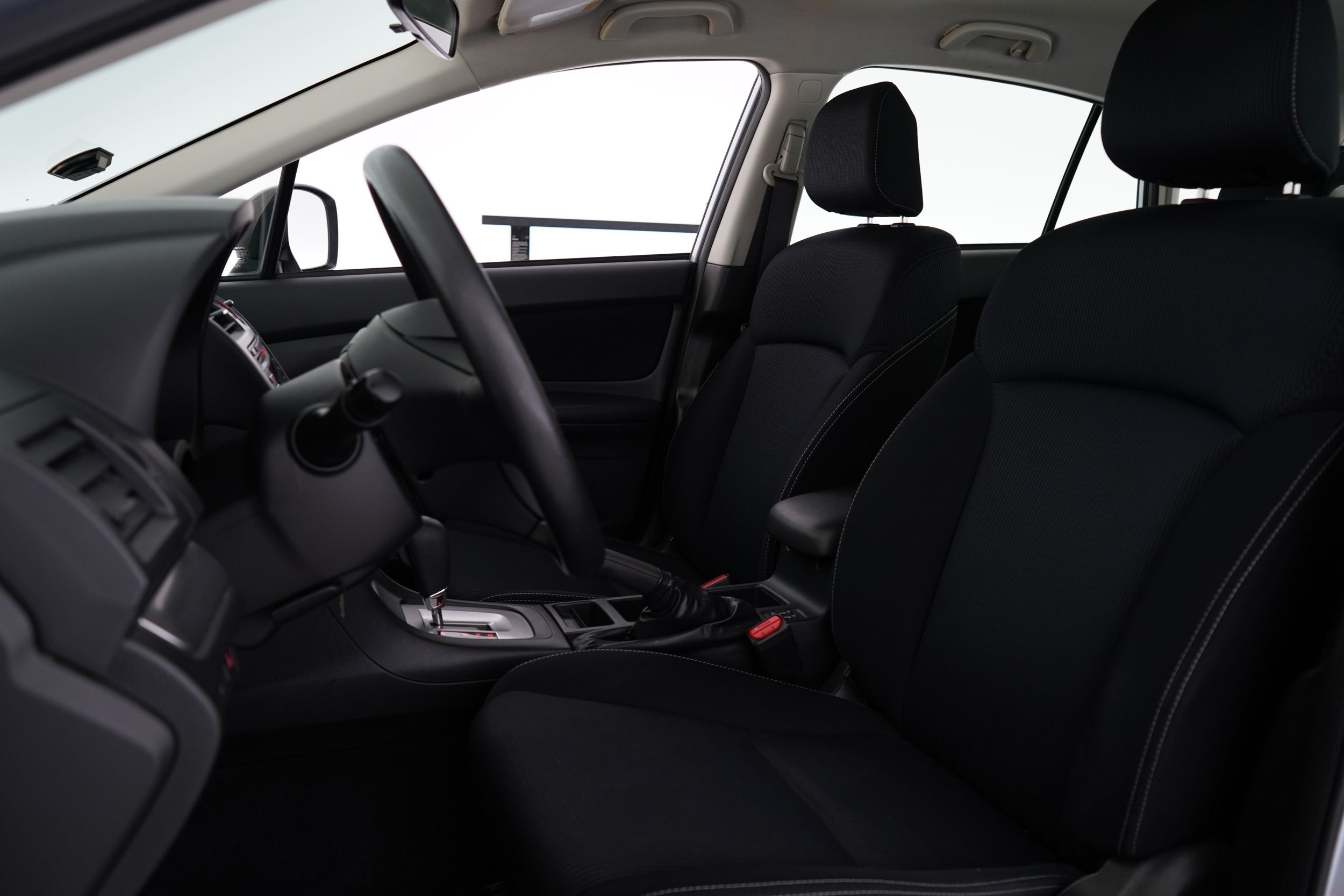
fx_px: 1045
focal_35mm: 28
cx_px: 672
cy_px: 448
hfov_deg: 65.5
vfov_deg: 46.4
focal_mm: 28
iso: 1000
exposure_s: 1/10
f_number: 5
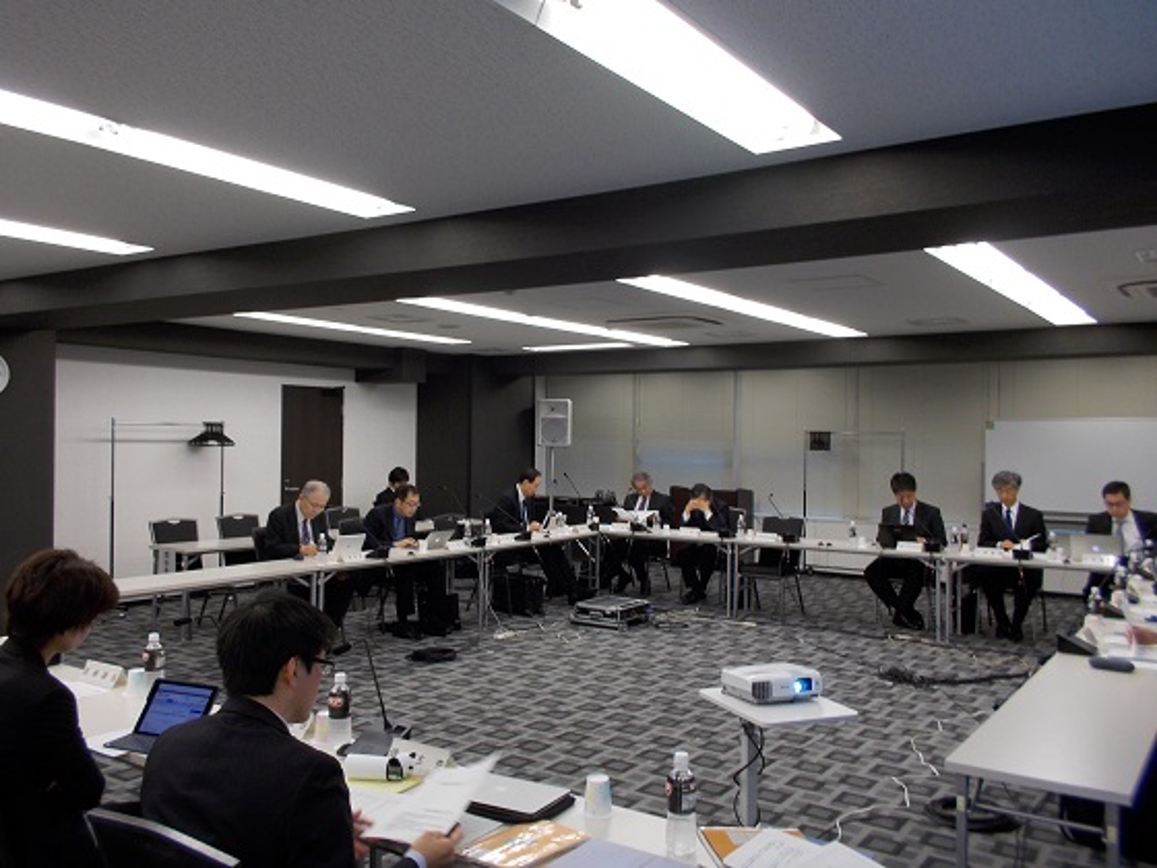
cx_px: 578
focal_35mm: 29
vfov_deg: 48.2
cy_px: 434
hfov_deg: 61.7
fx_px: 969
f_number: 3.3
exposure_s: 1/30
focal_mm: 4.1
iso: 100
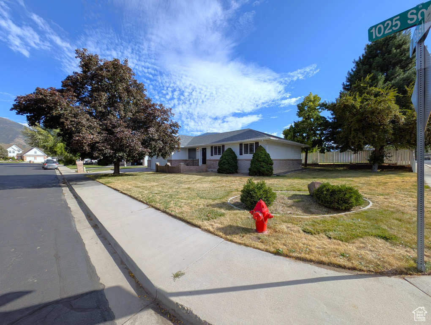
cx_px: 216
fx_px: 150
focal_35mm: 12
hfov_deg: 110.5
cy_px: 162
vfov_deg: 94.6
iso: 43
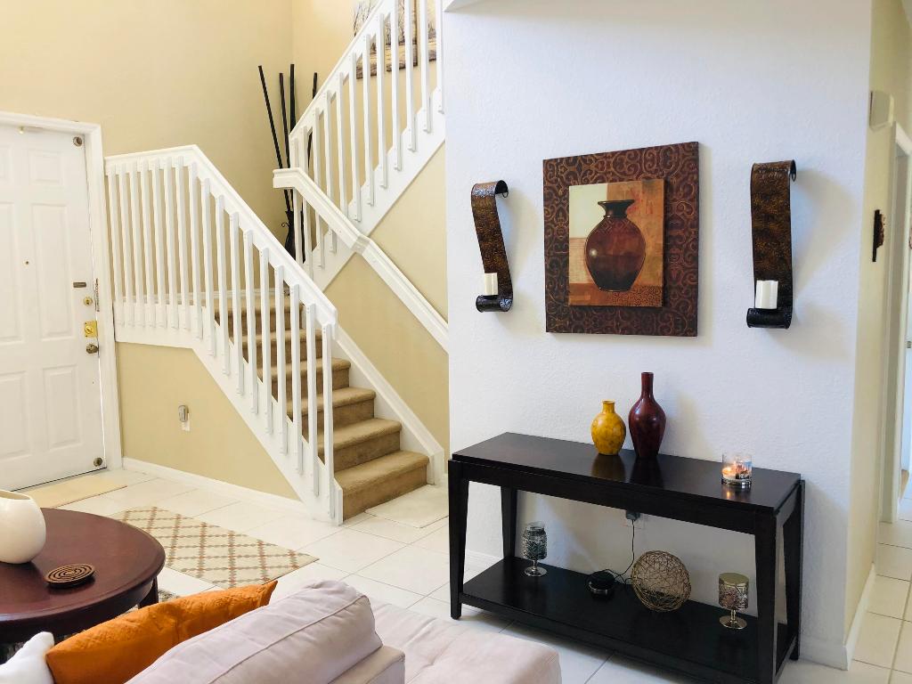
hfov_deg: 63.4
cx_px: 456
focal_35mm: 28
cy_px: 342
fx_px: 738
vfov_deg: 49.7
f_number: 1.8
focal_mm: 3.99
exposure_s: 1/24
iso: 32
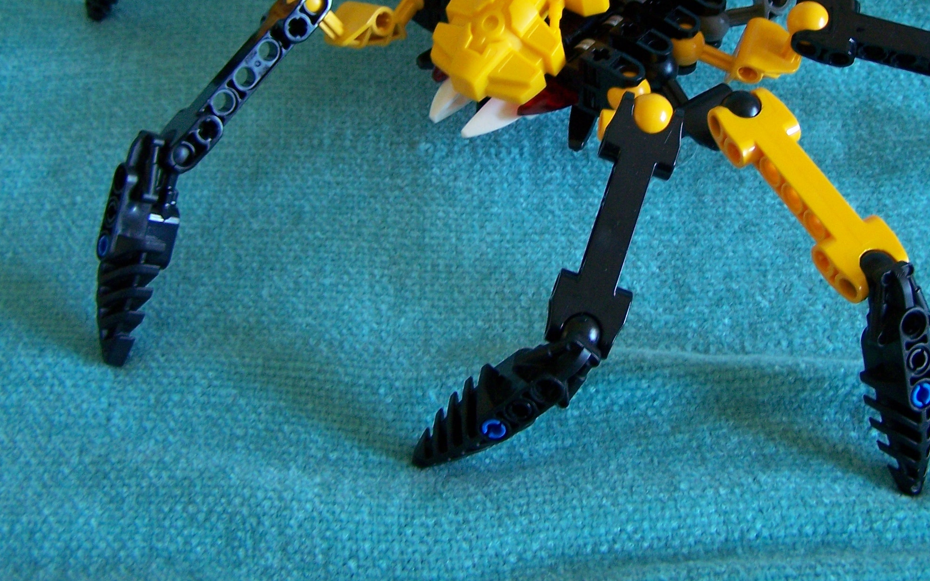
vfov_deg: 22.0
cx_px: 569
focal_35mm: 58
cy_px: 88
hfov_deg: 35.0
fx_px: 1470
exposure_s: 1/13
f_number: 2.8
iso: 160
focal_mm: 6.3
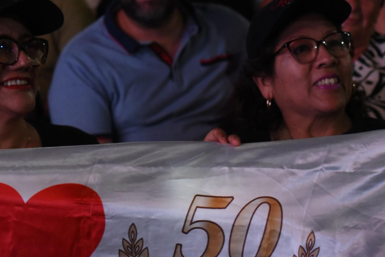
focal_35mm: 122
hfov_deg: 16.8
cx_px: 148
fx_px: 1305
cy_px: 161
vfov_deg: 11.2
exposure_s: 1/100
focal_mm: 70
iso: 5000
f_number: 4
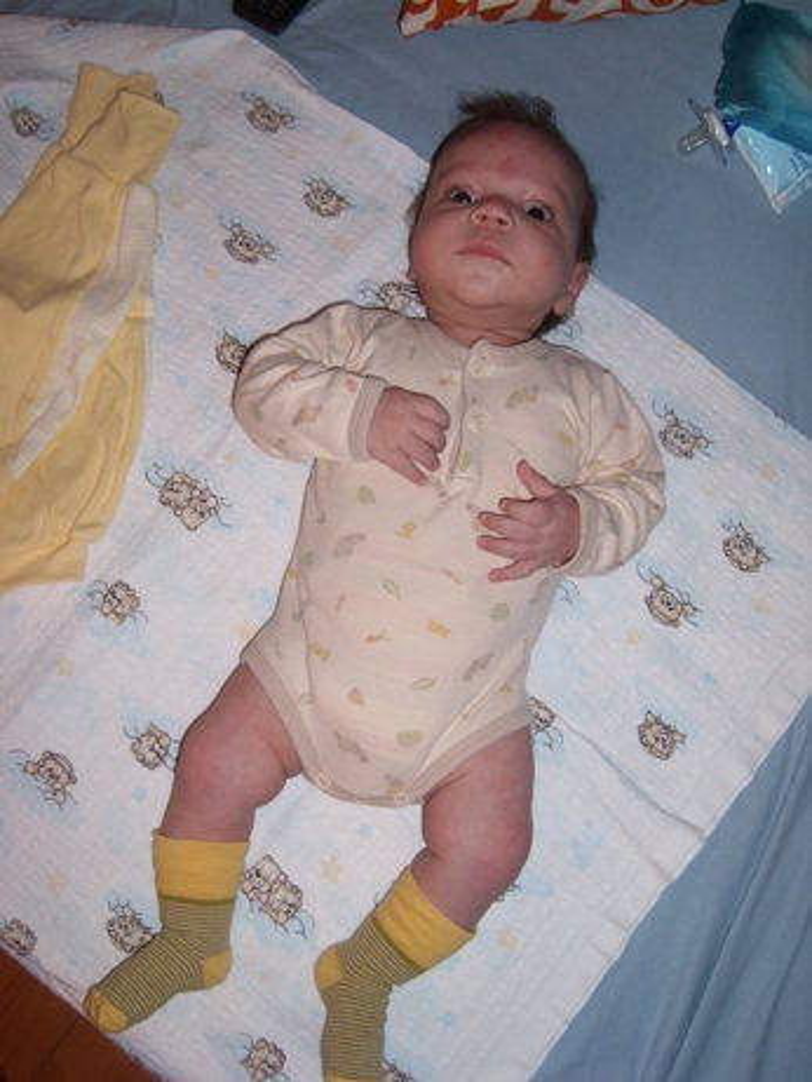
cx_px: 406
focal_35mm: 35
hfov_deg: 40.7
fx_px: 1094
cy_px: 541
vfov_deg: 52.6
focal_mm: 5.8
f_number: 2.8
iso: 50
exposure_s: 1/30
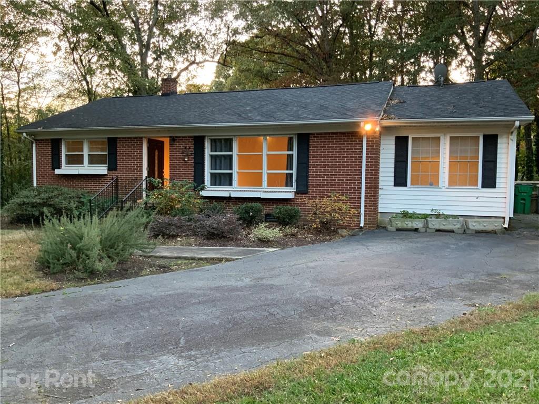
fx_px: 452
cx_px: 270
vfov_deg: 48.2
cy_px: 202
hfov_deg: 61.7
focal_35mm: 29
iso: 200
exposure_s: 1/60
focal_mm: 3
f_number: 1.8
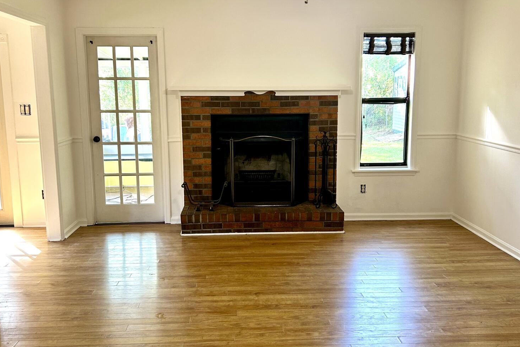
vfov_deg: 35.9
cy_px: 176
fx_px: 534
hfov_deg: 51.9
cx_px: 264
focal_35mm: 37
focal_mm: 5.7
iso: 80
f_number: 1.5
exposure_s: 1/60
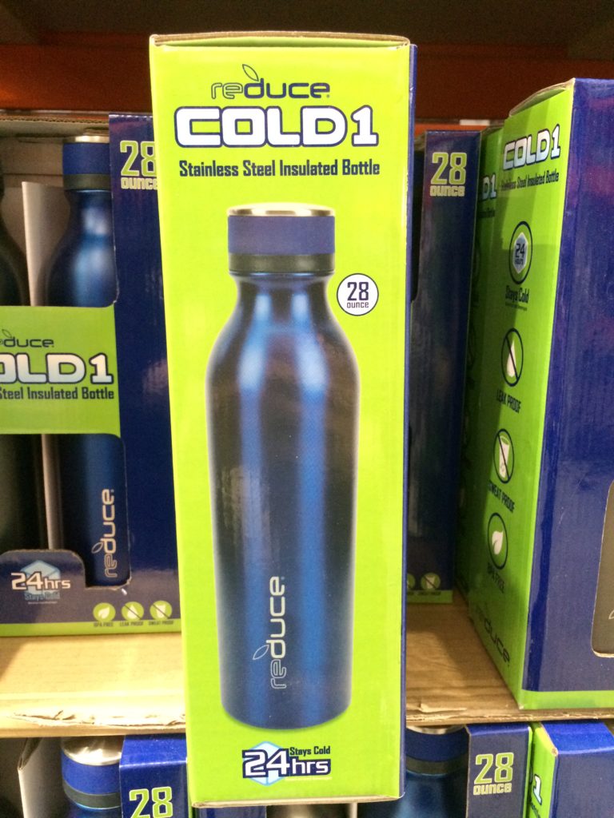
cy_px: 409
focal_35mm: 29
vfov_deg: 61.7
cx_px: 307
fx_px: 686
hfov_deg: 48.2
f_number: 2.2
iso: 320
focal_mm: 4.15
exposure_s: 1/24
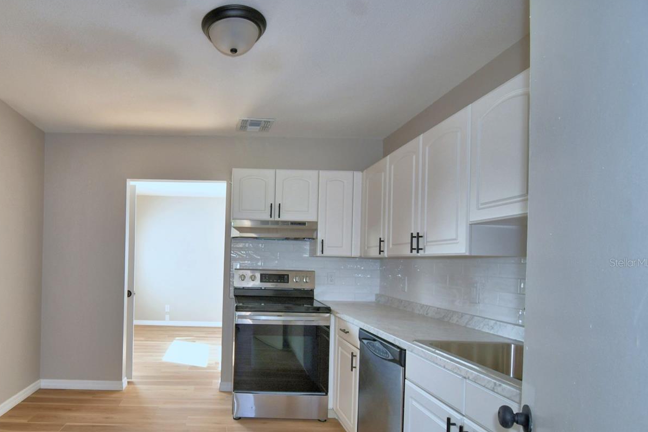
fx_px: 360
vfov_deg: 61.3
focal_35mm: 20
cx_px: 226
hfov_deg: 81.6
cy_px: 262
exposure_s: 1/30
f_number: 4.5
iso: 200
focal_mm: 10
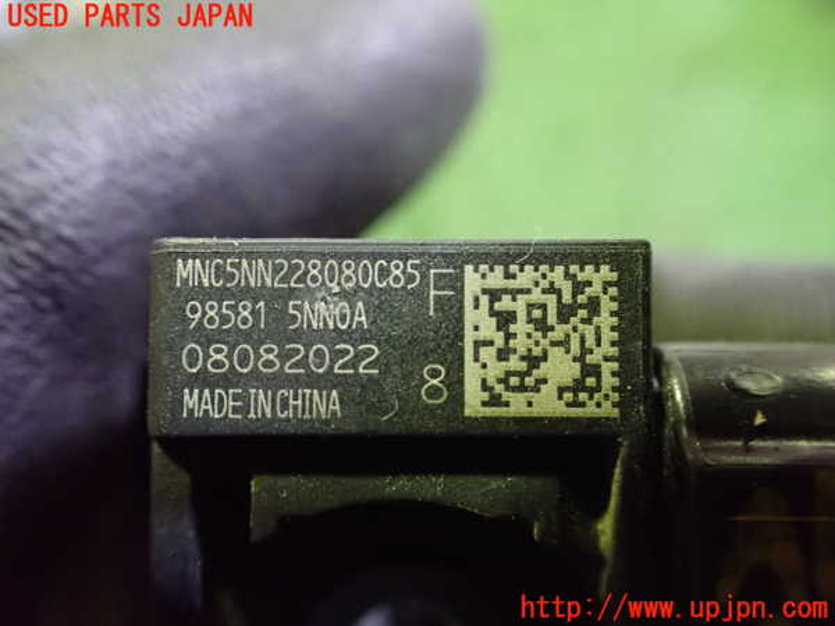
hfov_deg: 60.0
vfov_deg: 46.8
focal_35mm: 30
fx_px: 724
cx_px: 418
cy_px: 313
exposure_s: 1/30
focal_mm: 5.4
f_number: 2.3
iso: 1600
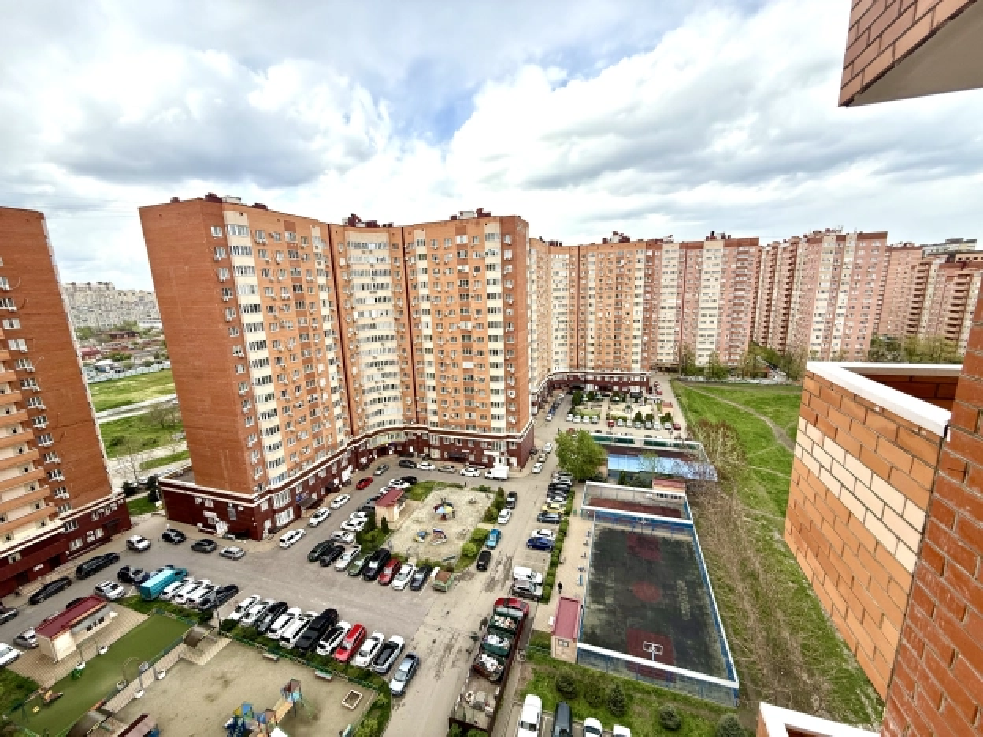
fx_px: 398
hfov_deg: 102.1
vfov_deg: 85.7
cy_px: 368
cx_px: 492
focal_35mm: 14
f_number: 2.2
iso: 50
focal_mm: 2.22
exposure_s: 1/888
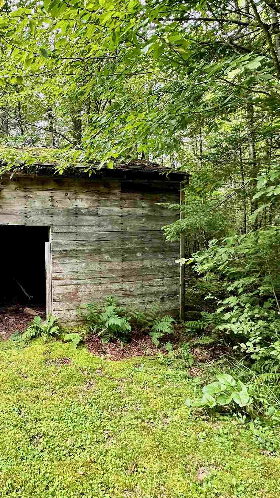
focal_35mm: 26
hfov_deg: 41.2
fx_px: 343
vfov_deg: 71.8
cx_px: 33
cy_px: 235
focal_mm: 2.22
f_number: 2.2
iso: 125
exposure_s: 1/99
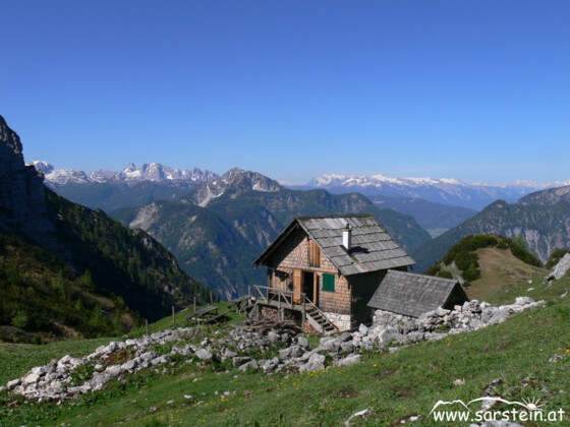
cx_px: 285
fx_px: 576
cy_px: 214
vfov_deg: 40.7
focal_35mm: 35
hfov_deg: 52.6
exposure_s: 1/400
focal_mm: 7.4
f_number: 6.3
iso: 80
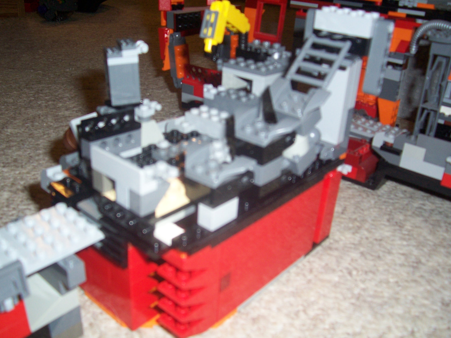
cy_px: 169
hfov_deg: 54.0
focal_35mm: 34
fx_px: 443
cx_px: 226
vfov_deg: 41.8
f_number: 2.7
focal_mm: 5.6
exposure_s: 1/60
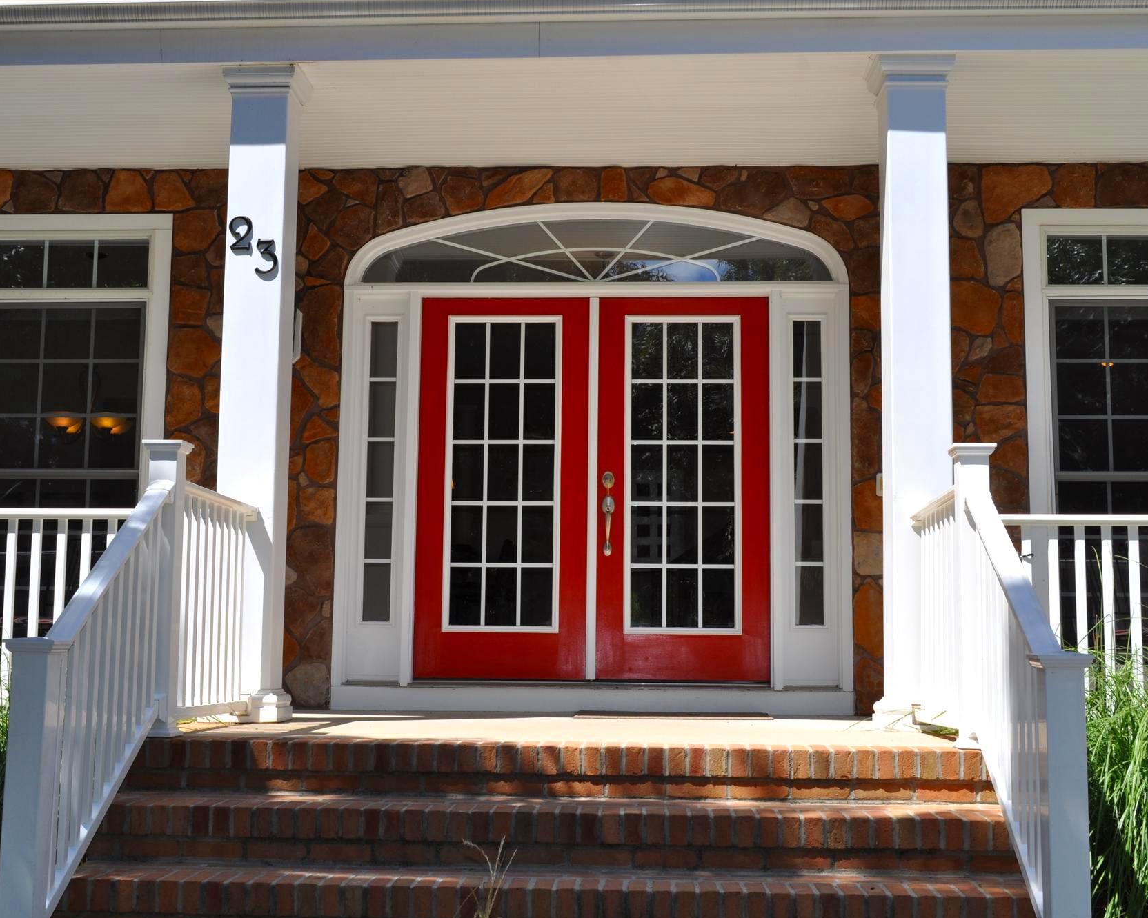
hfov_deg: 41.1
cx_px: 551
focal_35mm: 45
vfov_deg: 33.4
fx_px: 1529
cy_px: 463
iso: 200
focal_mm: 26
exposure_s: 1/200
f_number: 14
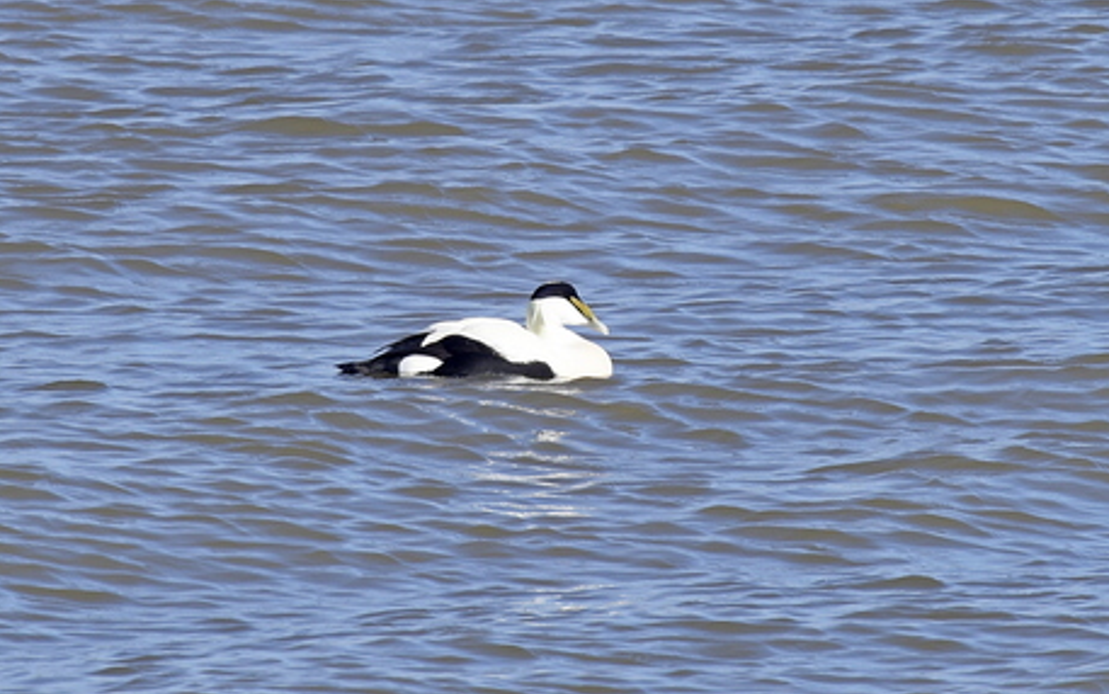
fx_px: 9282
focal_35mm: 307
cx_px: 556
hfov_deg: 6.8
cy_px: 339
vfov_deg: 4.3
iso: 80
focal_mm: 300
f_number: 6.3
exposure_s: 1/320
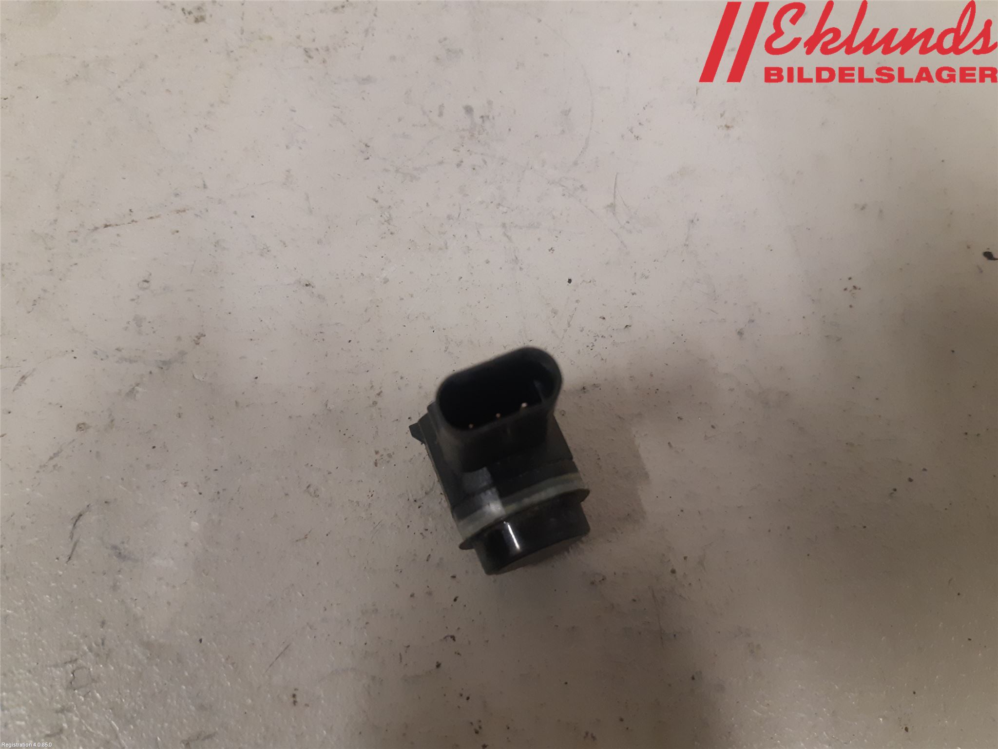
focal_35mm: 26
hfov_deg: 67.3
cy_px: 374
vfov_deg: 53.1
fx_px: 750
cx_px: 499
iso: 250
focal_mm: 3.93
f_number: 1.7
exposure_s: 1/50
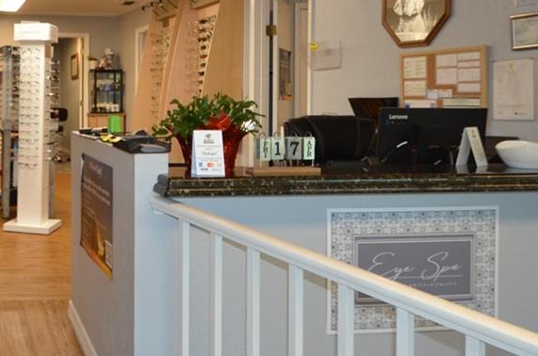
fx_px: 626
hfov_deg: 42.0
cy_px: 66
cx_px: 37
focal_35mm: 42
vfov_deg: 30.9
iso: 640
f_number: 4
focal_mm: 10
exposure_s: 1/60
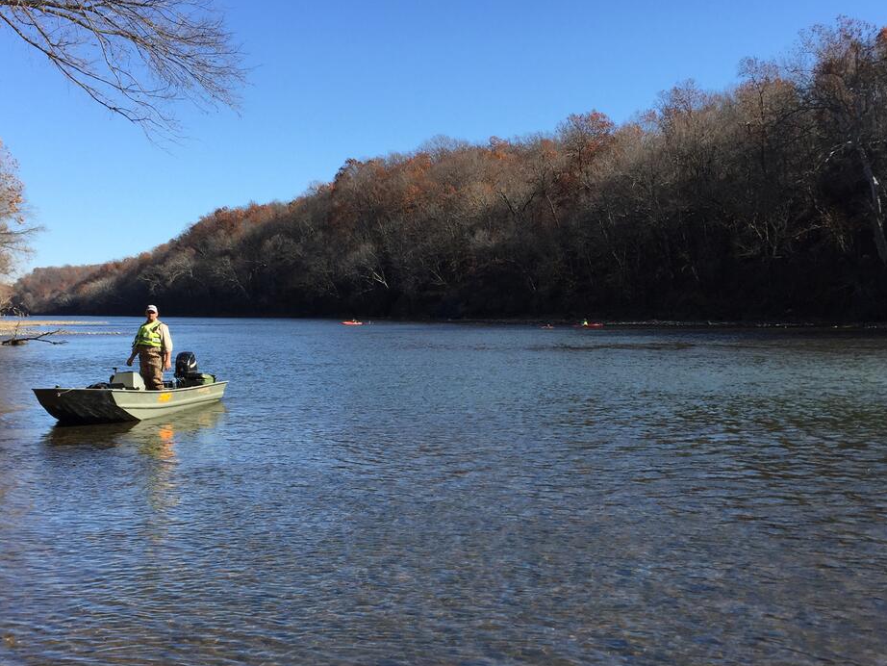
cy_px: 402
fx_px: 1076
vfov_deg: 34.2
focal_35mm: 42
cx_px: 472
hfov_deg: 44.8
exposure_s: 1/1199
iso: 32
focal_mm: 4.15
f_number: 2.2
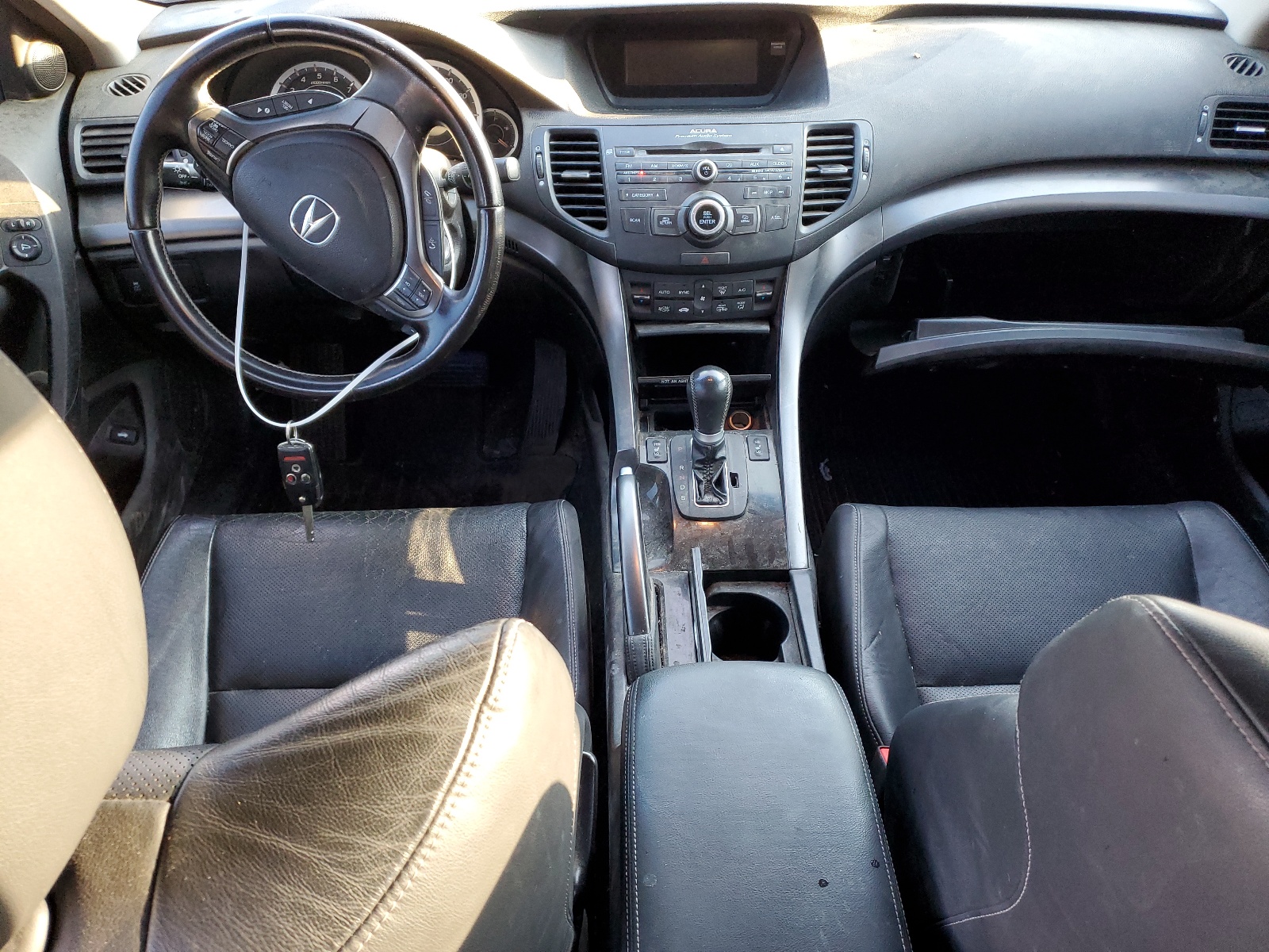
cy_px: 476
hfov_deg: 67.3
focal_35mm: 26
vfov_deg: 53.1
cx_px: 634
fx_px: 953
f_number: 1.5
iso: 165
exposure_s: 1/60.2
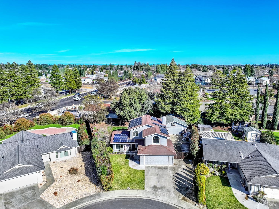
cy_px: 104
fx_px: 193
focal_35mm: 24
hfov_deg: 71.6
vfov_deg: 56.8
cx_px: 140
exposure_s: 1/2000
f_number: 2.8
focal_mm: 12.3
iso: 120
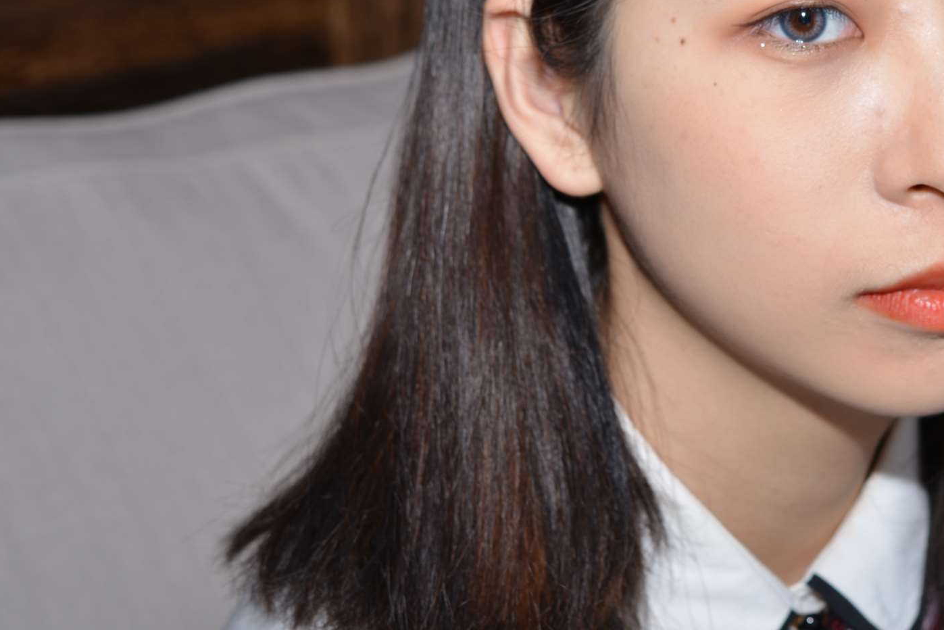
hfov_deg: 17.3
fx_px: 3042
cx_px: 889
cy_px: 184
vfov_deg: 11.8
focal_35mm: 116
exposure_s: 1/125
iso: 100
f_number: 6.3
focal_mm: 60
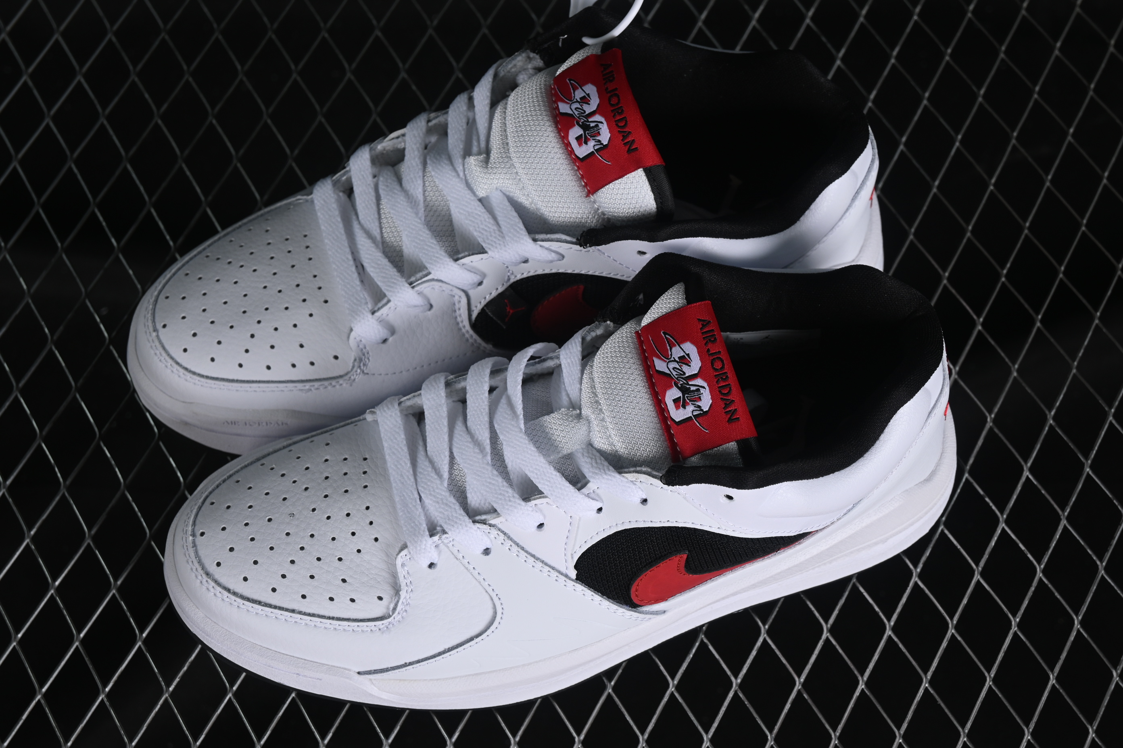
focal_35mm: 75
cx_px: 562
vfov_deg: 18.2
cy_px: 374
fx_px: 2339
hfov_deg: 27.0
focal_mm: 50
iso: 160
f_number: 8
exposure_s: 1/80
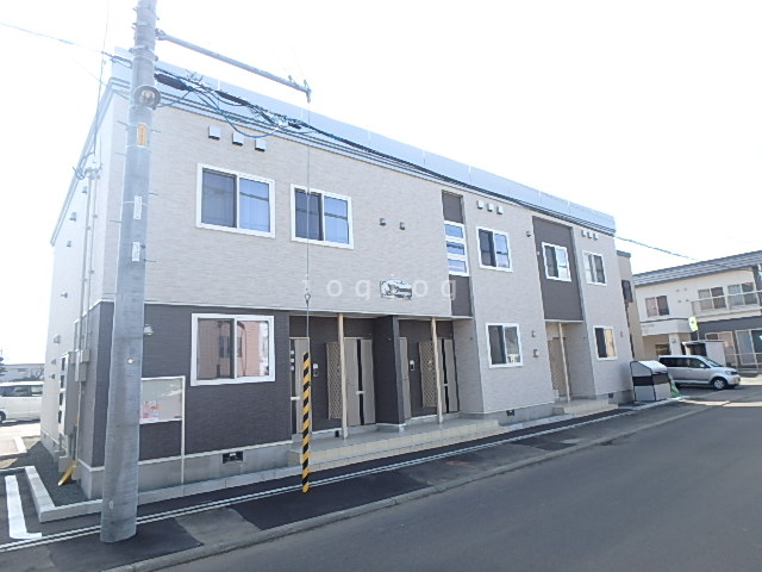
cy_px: 286
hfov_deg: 79.0
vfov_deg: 63.4
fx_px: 462
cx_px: 381
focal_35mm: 21
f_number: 3.5
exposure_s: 1/400
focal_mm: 3.7
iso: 125
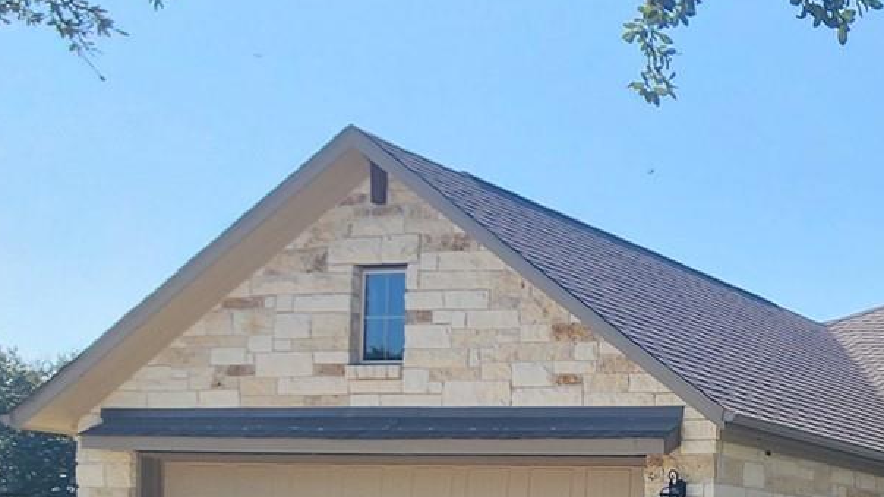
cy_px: 640
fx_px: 1125
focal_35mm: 48
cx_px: 1272
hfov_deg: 29.5
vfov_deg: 22.4
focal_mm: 2.2
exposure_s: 1/1681
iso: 50
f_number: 2.2
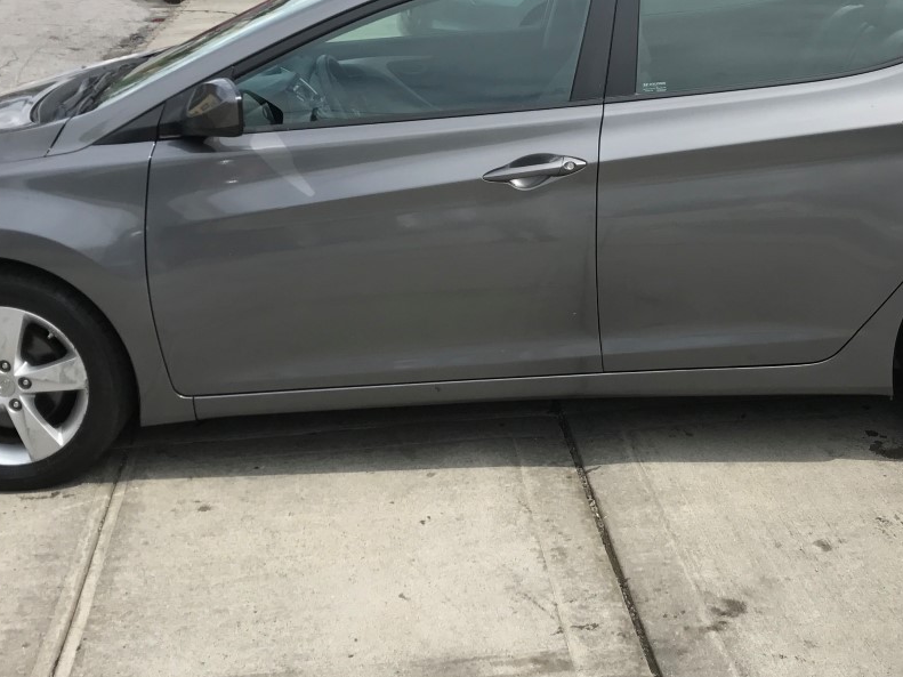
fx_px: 1330
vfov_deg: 28.2
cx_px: 531
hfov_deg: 37.4
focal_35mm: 51
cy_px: 178
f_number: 1.8
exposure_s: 1/1742
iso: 20
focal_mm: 3.99
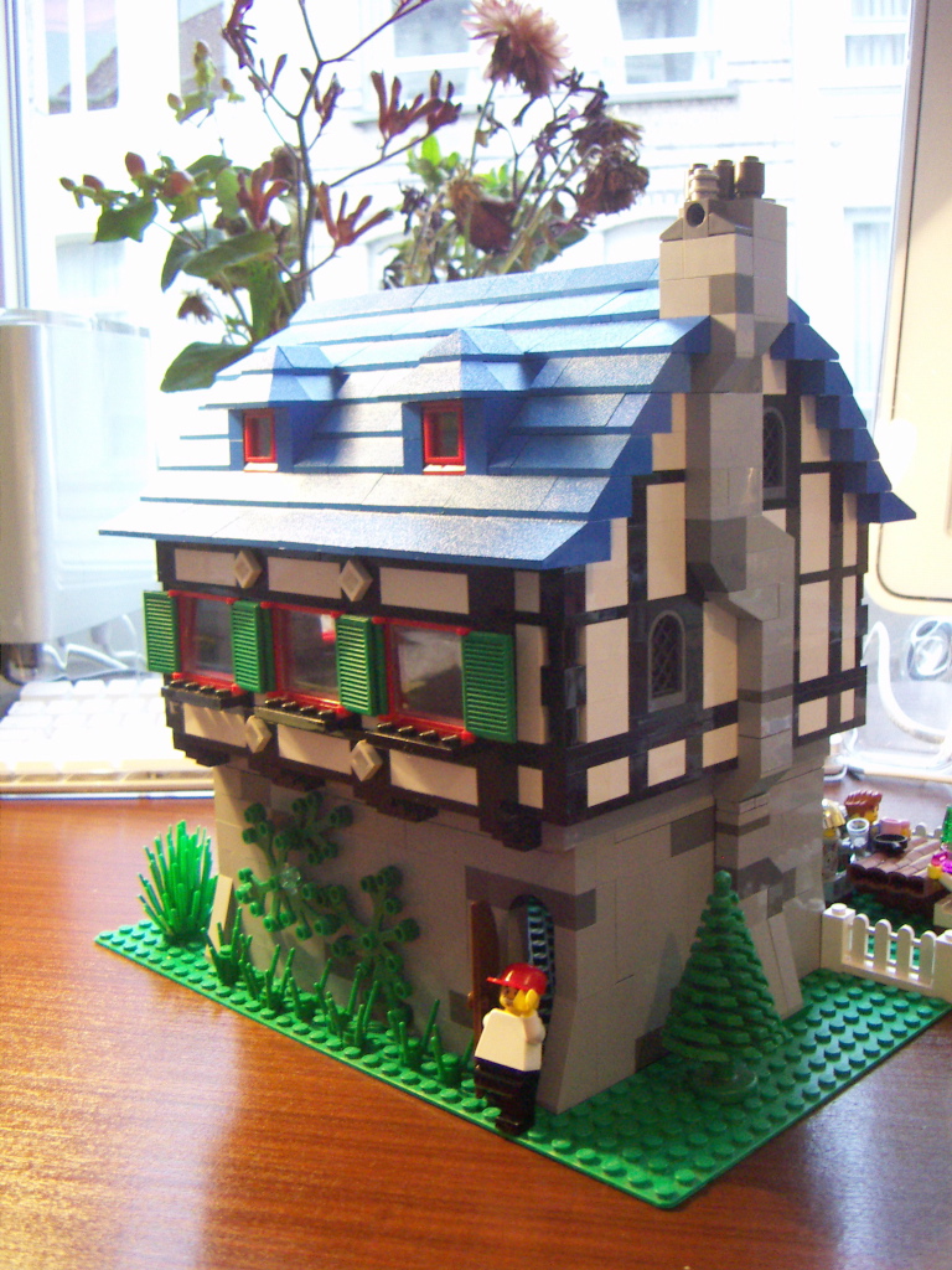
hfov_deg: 39.7
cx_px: 476
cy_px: 635
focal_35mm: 36
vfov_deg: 51.4
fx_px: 1320
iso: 200
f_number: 2.8
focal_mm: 4.7
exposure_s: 1/10
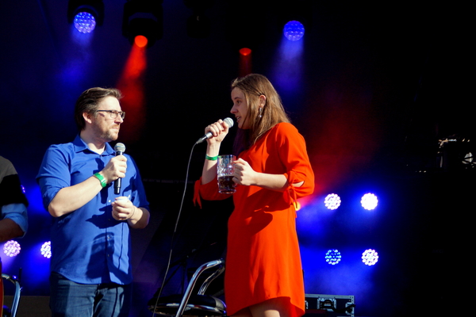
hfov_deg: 22.6
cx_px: 238
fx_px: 1190
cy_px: 158
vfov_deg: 15.2
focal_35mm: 90
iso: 640
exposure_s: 1/2000
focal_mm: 60
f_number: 5
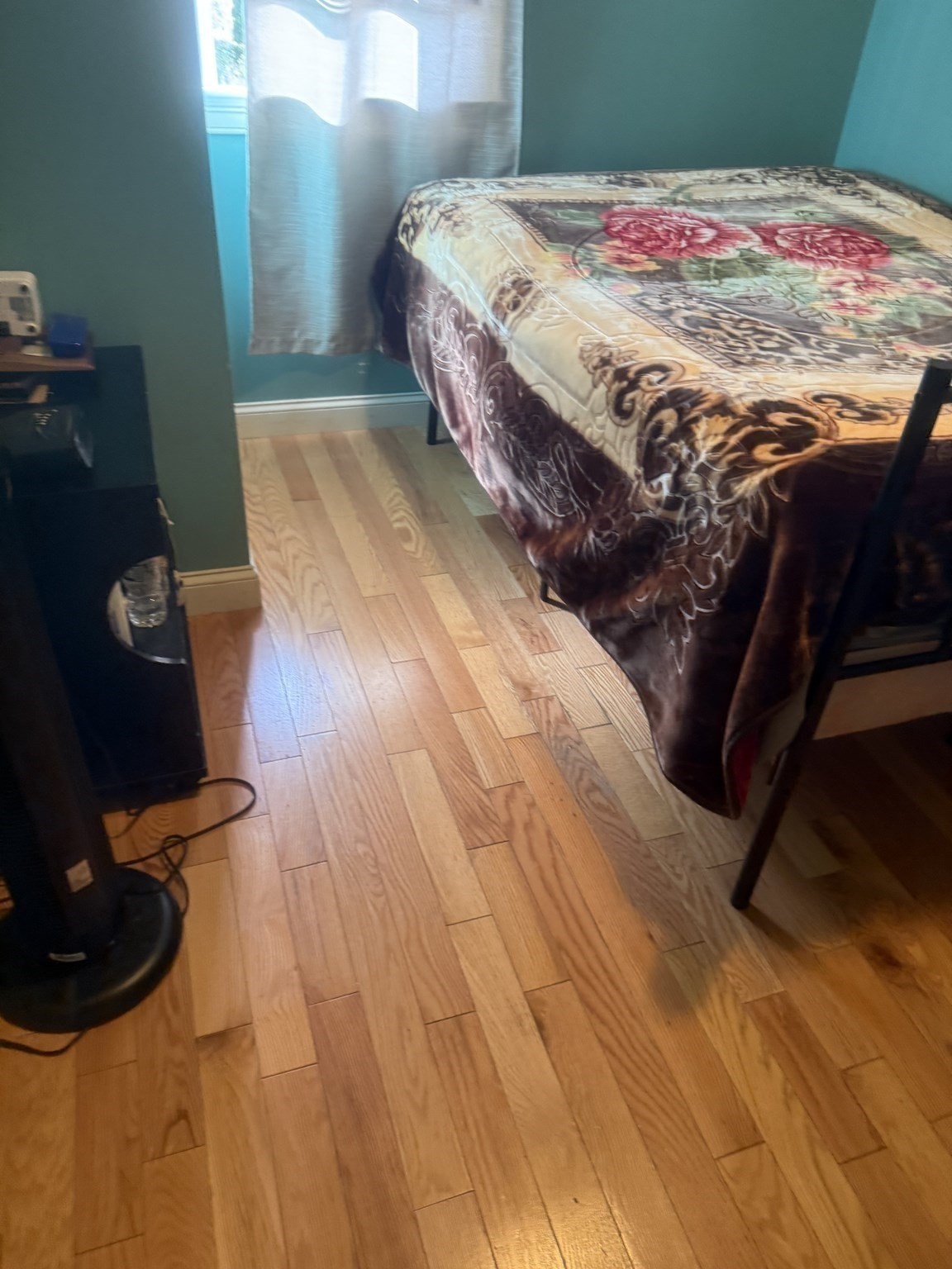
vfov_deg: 71.6
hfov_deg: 56.8
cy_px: 634
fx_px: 880
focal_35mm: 24
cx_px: 476
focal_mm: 6.76
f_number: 1.78
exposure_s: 1/60
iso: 250
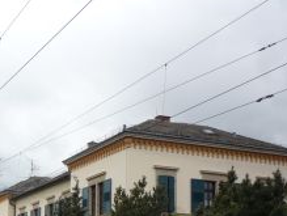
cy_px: 224
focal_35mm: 70
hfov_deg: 26.3
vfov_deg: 20.3
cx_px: -1
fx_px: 581
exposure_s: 1/400
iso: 100
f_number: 4.5
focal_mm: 5.2
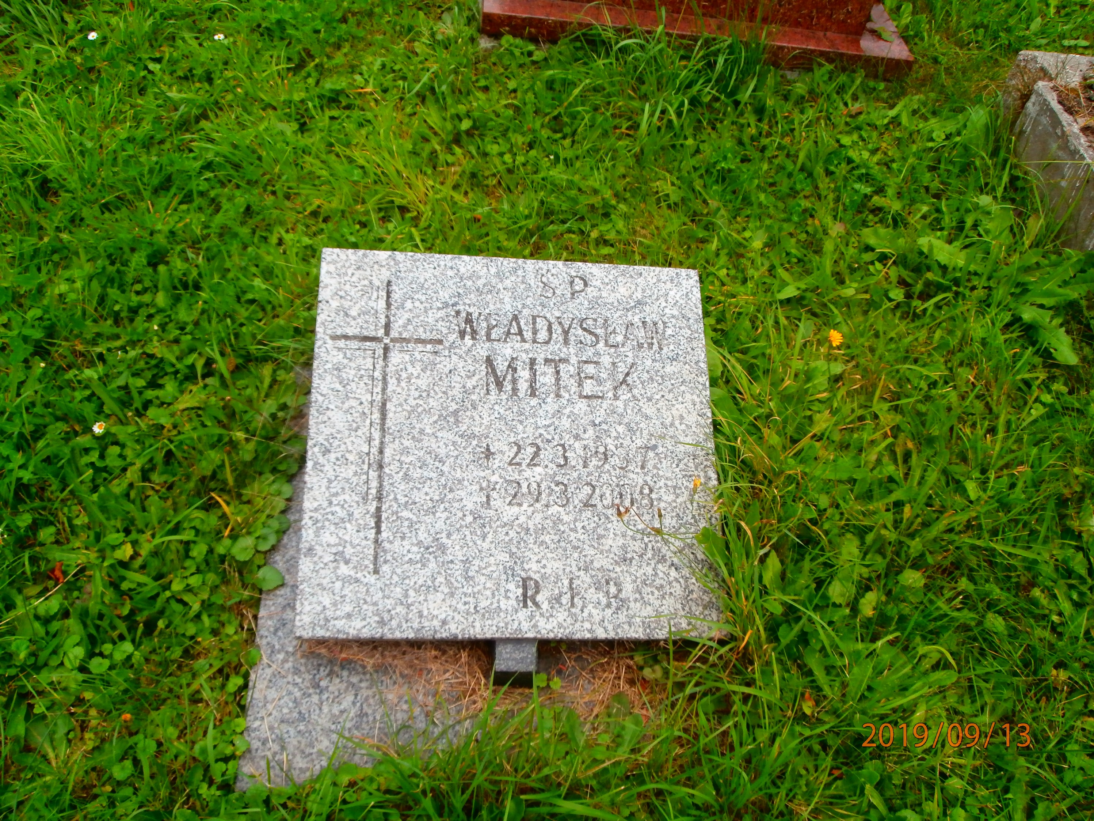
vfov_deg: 46.8
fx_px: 948
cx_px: 547
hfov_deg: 60.0
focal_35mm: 30
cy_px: 410
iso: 100
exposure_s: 1/320
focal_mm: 5.36
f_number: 3.5
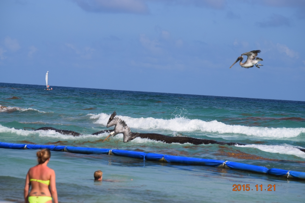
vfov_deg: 7.6
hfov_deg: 11.4
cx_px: 152
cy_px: 102
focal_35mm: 180
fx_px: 1524
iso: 280
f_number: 8
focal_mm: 120
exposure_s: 1/2000
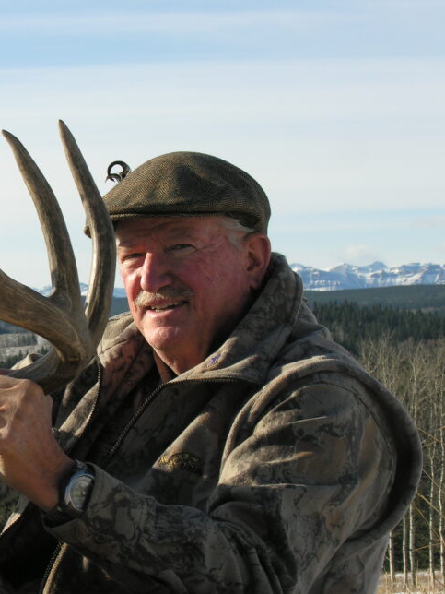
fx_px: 2125
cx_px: -18
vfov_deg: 15.9
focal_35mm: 124
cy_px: 332
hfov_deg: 11.8
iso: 50
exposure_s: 1/168
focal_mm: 19.8
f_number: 6.8
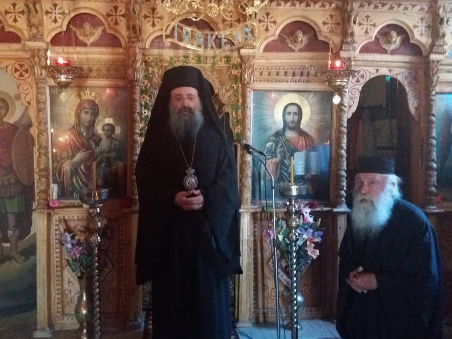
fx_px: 405
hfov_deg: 58.3
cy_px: 159
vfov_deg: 45.4
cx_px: 206
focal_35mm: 31
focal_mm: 3.7
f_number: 1.9
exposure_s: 1/17
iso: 1250
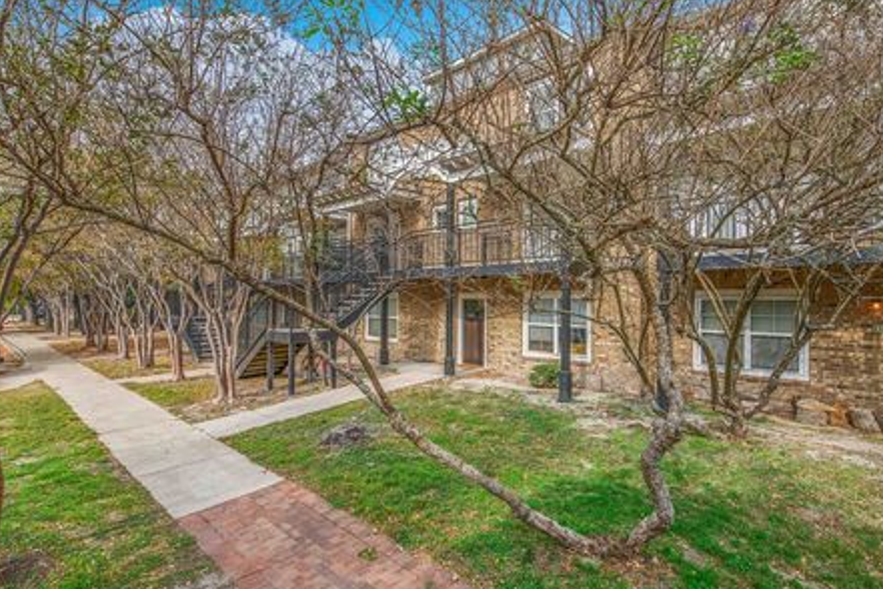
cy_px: 296
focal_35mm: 17
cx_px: 469
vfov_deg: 70.4
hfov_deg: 93.2
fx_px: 417
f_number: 7.1
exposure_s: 1/200
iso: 100
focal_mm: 15
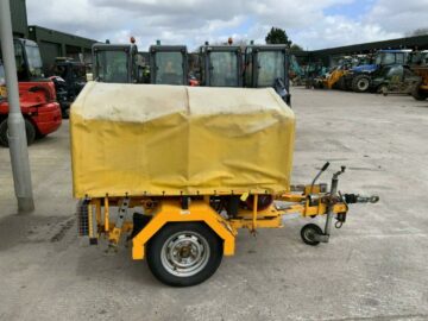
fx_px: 359
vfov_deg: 48.2
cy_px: 160
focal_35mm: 29
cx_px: 214
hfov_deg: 61.7
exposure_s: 1/1342
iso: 16
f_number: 1.8
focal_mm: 3
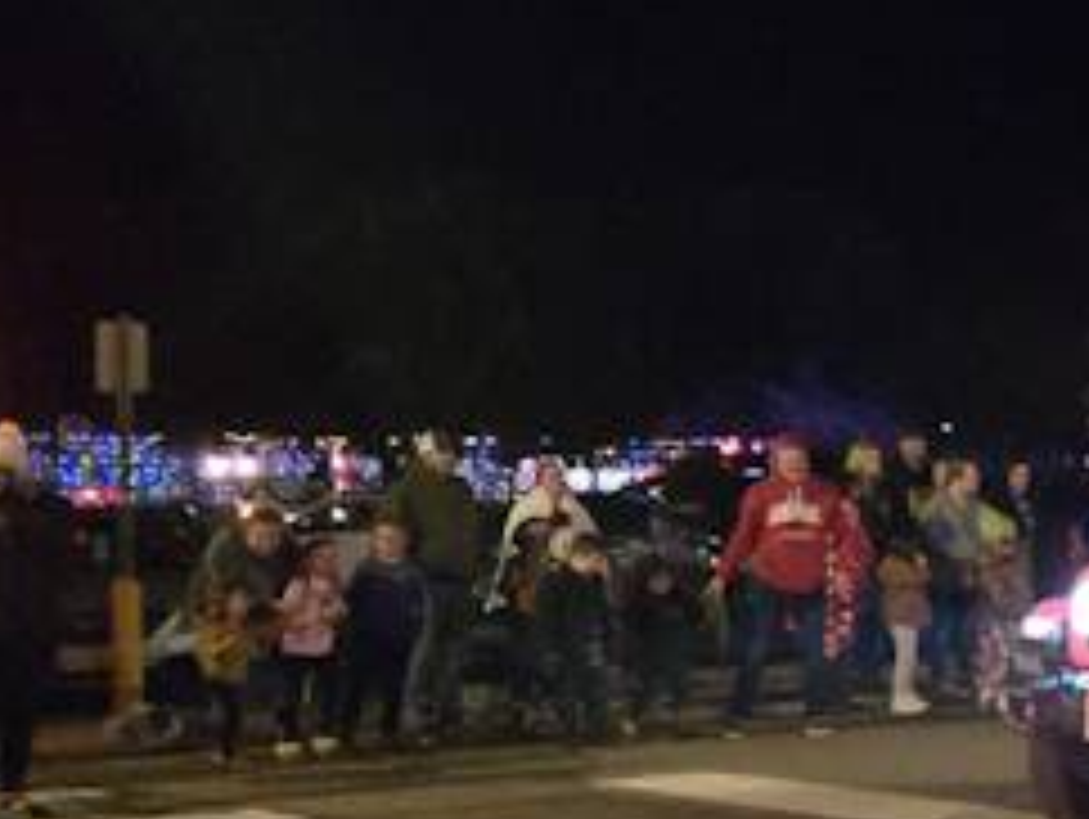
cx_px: 1472
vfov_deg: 19.3
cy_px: 612
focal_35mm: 76
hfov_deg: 22.5
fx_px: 2393
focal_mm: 5.4
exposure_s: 1/60
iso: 2000
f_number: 1.8
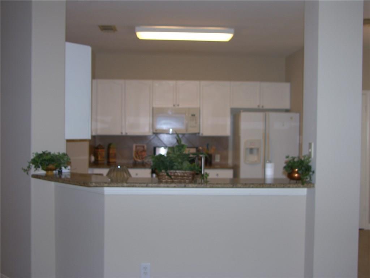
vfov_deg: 36.0
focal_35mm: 40
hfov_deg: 46.8
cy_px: 139
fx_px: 428
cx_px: 185
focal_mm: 10.3
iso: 50
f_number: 2.5
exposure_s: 1/40
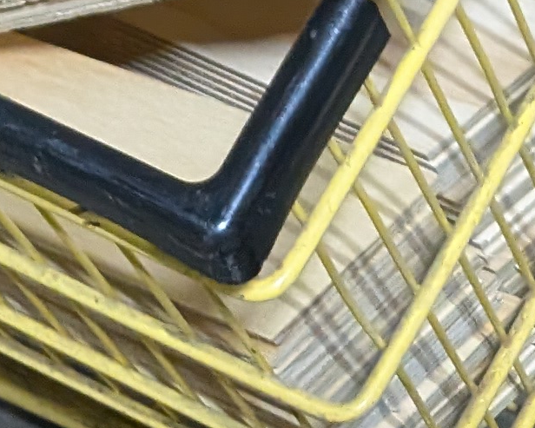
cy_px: -692
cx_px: -350
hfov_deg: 11.9
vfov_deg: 8.9
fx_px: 2407
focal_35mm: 152
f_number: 1.7
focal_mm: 4.53
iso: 1570
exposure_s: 1/438
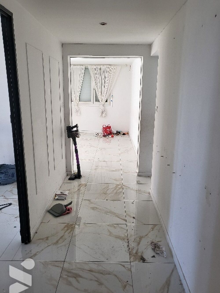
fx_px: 220
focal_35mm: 26
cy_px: 146
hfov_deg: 53.1
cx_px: 110
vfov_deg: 67.3
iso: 80
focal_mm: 4.25
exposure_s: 1/100
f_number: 1.8
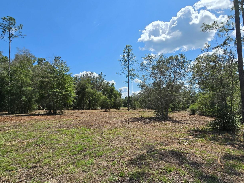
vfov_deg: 74.5
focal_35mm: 17
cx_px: 139
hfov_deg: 90.5
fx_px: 120
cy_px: 102
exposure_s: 1/2905
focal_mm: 2.2
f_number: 2.2
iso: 50
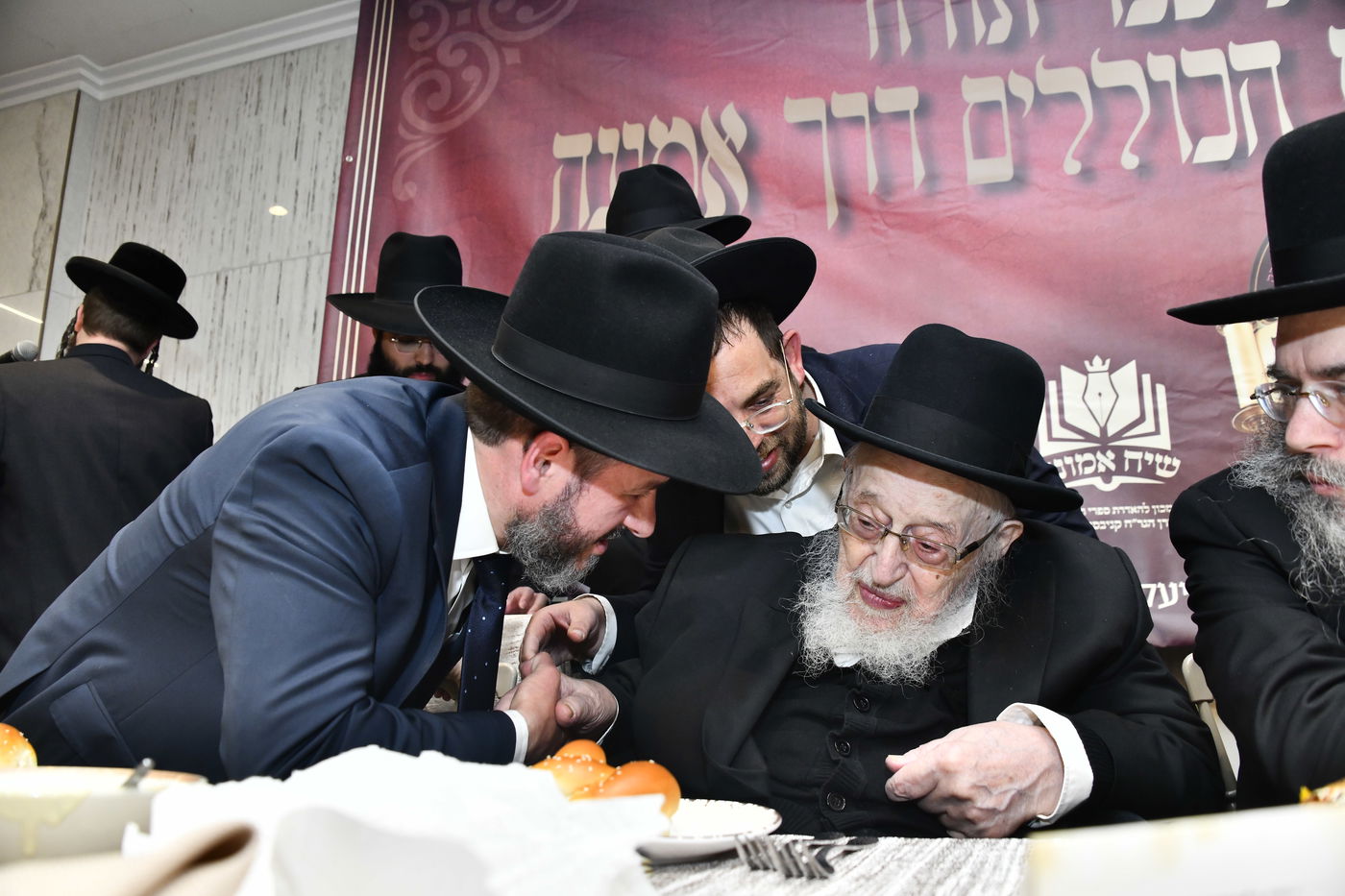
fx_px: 1046
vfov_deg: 46.4
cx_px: 672
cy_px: 448
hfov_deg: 65.5
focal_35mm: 28
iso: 1000
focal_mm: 28
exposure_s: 1/160
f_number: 5.6
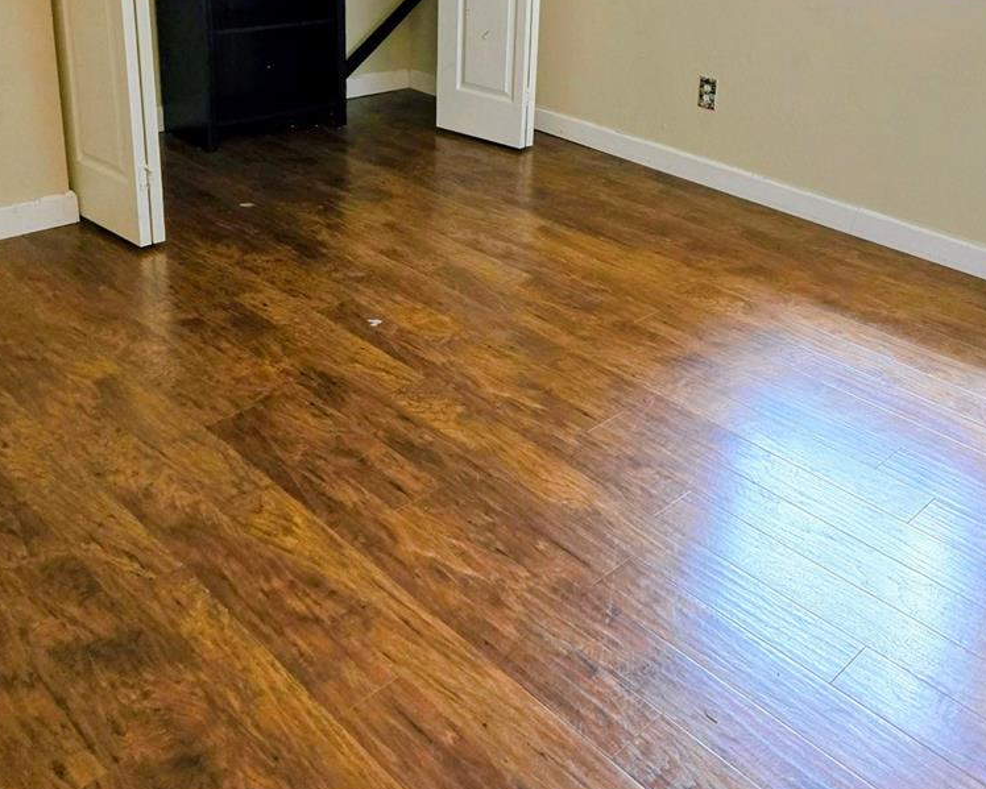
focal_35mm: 36
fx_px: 1051
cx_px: 584
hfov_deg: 50.0
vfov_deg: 39.4
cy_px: 145
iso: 800
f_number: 1.8
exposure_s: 1/60
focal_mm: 5.4
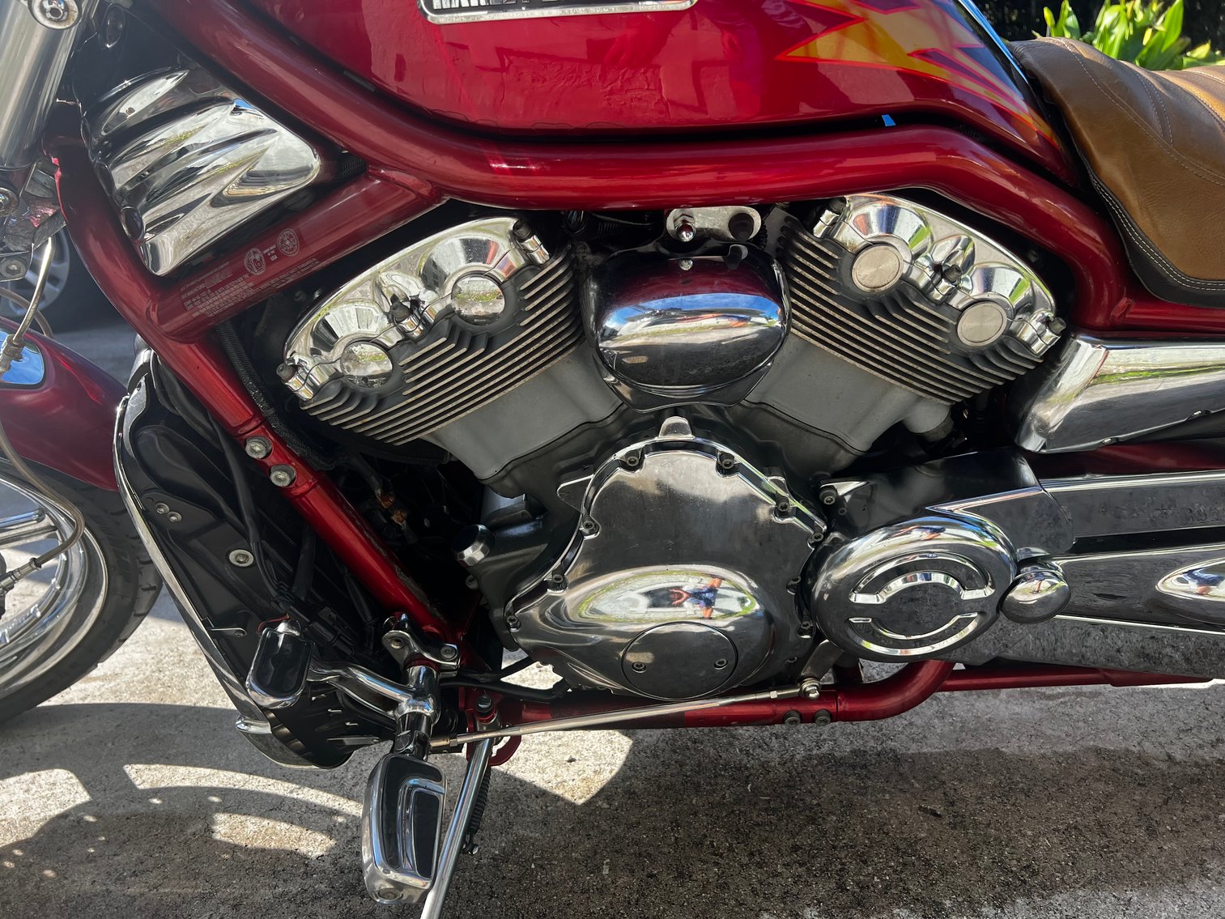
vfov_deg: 53.1
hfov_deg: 67.3
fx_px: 920
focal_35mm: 26
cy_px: 460
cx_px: 612
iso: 50
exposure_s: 1/718
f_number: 1.5
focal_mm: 5.7
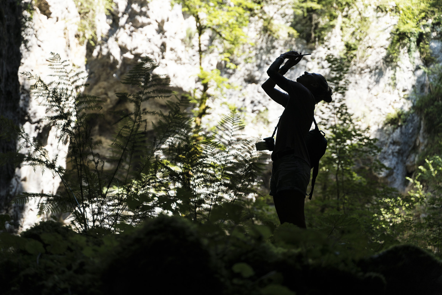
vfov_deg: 18.2
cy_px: 148
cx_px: 221
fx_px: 921
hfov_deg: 27.0
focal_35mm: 75
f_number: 2.8
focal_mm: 75
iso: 100
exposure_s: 1/800
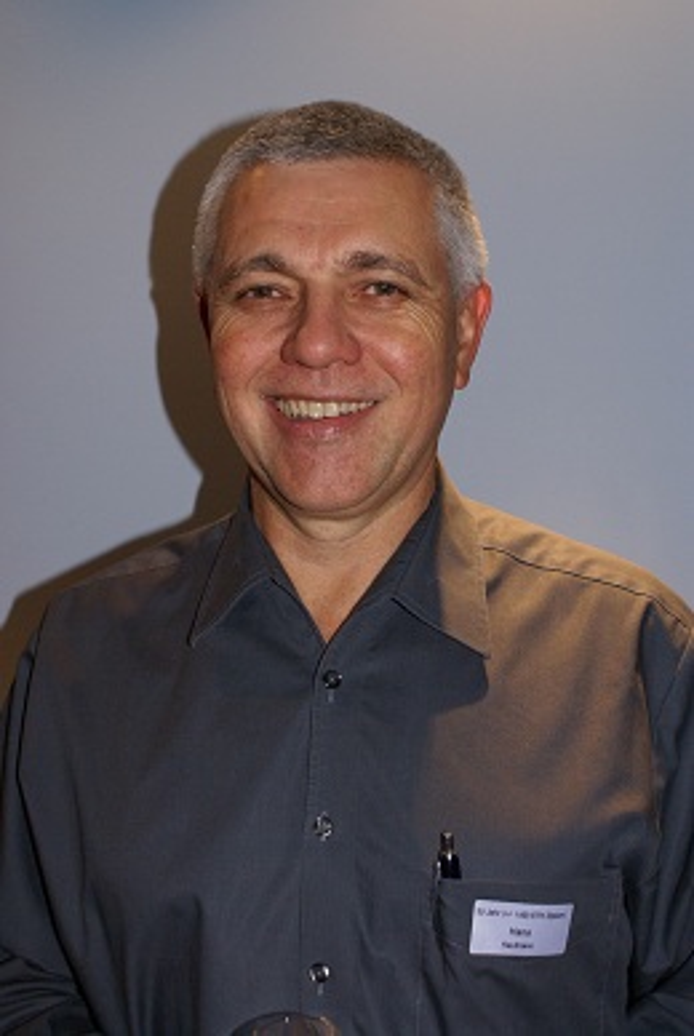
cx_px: 347
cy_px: 518
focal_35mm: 52
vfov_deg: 37.8
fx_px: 1513
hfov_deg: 25.8
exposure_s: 1/60
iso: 400
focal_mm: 35
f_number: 5.6
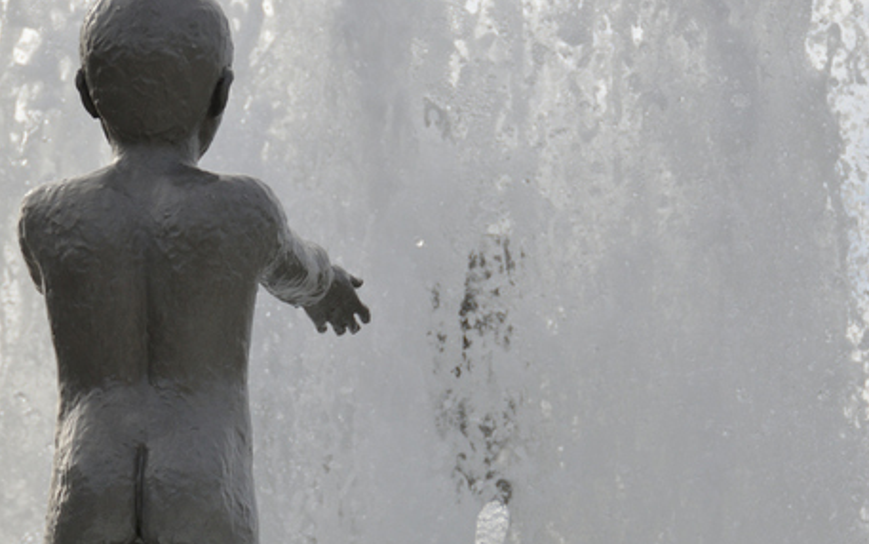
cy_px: 534
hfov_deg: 13.8
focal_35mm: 152
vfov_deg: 8.6
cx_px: 434
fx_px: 3596
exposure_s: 1/2000
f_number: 5
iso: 250
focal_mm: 65
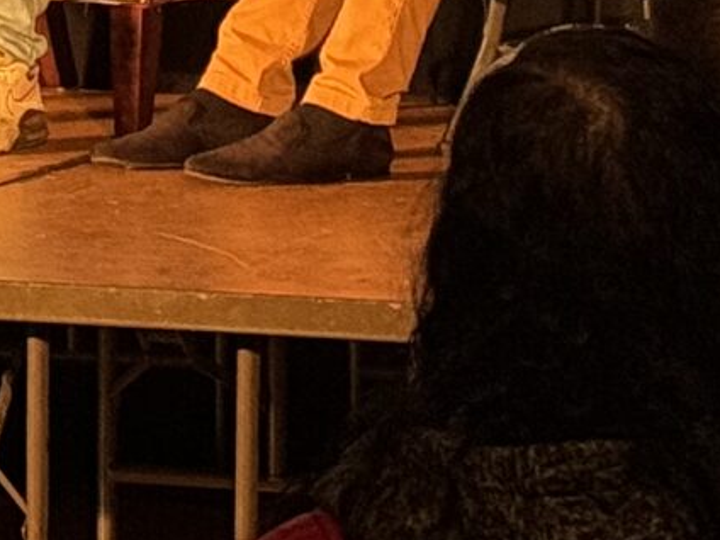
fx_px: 6032
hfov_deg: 6.8
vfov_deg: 4.9
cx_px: -7
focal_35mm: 290
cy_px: -1002
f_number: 1.78
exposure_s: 1/40
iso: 200
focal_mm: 6.86
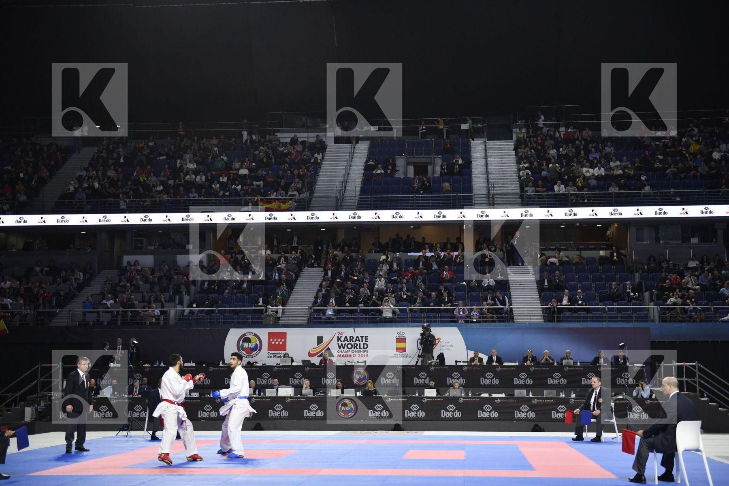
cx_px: 364
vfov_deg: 24.6
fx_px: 1114
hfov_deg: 36.2
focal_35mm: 55
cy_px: 243
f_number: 2.8
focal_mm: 55
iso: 1250
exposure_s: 1/800
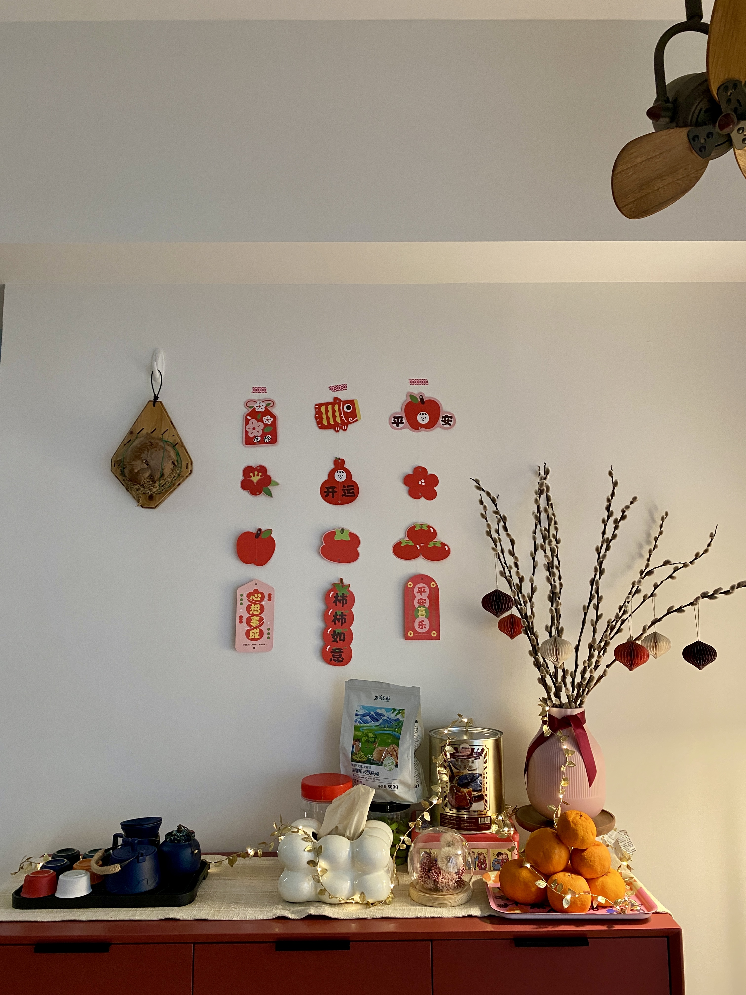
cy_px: 498
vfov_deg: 67.3
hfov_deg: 53.1
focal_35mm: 26
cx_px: 373
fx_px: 747
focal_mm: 4.25
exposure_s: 1/50
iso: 200
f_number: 1.8
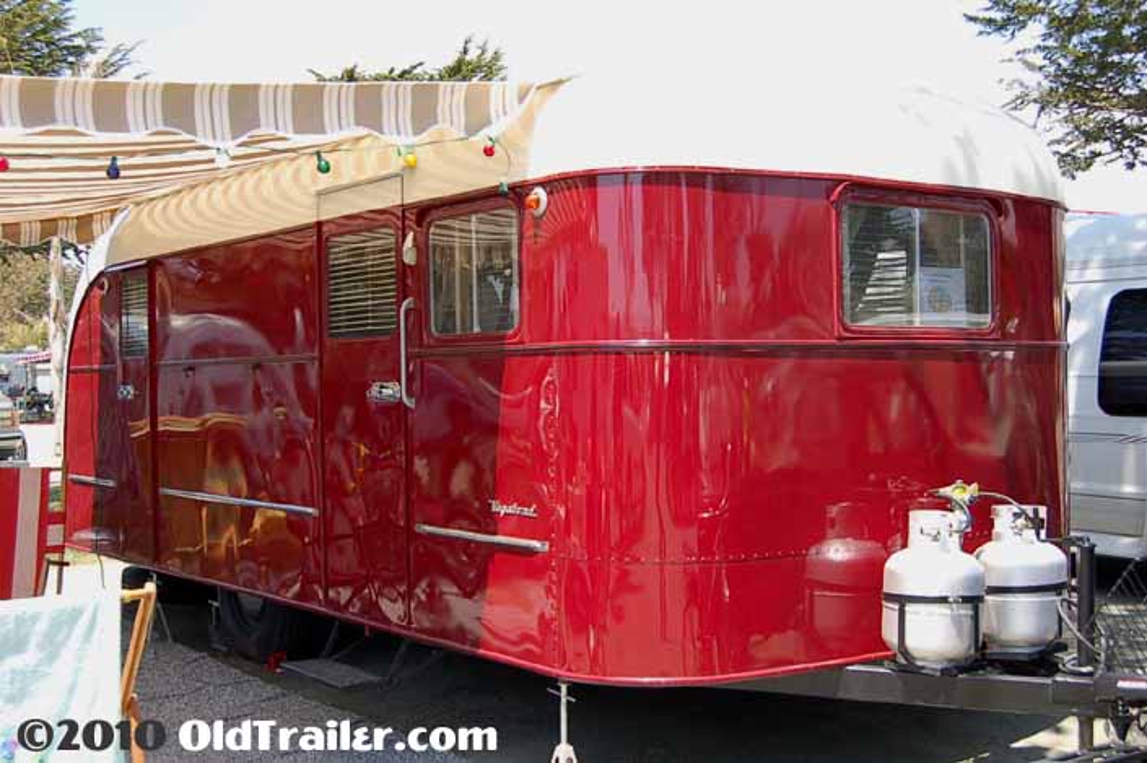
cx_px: 574
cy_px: 382
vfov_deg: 28.9
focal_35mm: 46
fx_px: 1480
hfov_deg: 42.4
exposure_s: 1/160
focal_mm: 31
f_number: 6.3
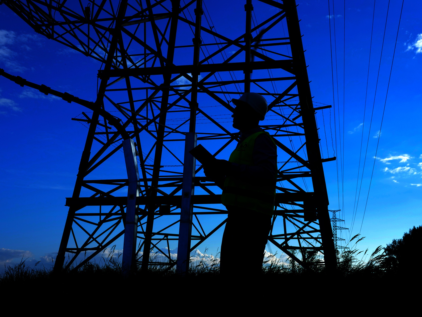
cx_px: 211
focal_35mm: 50
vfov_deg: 29.1
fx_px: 610
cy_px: 158
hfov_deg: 38.2
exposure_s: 1/1300
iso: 200
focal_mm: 25
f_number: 5
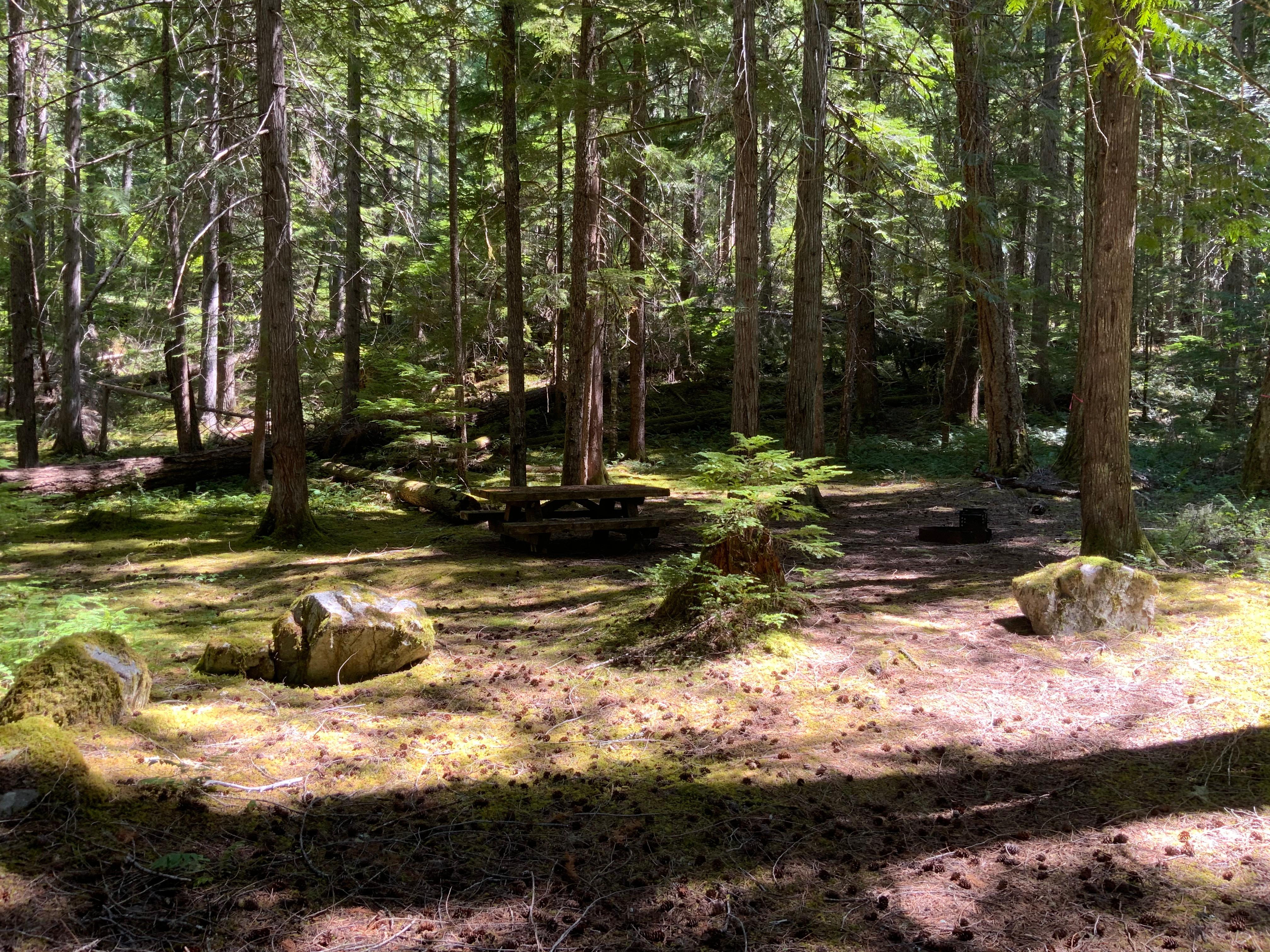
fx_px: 1064
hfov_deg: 61.7
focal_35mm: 29
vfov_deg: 48.2
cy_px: 476
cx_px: 635
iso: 32
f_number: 1.8
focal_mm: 3
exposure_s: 1/122
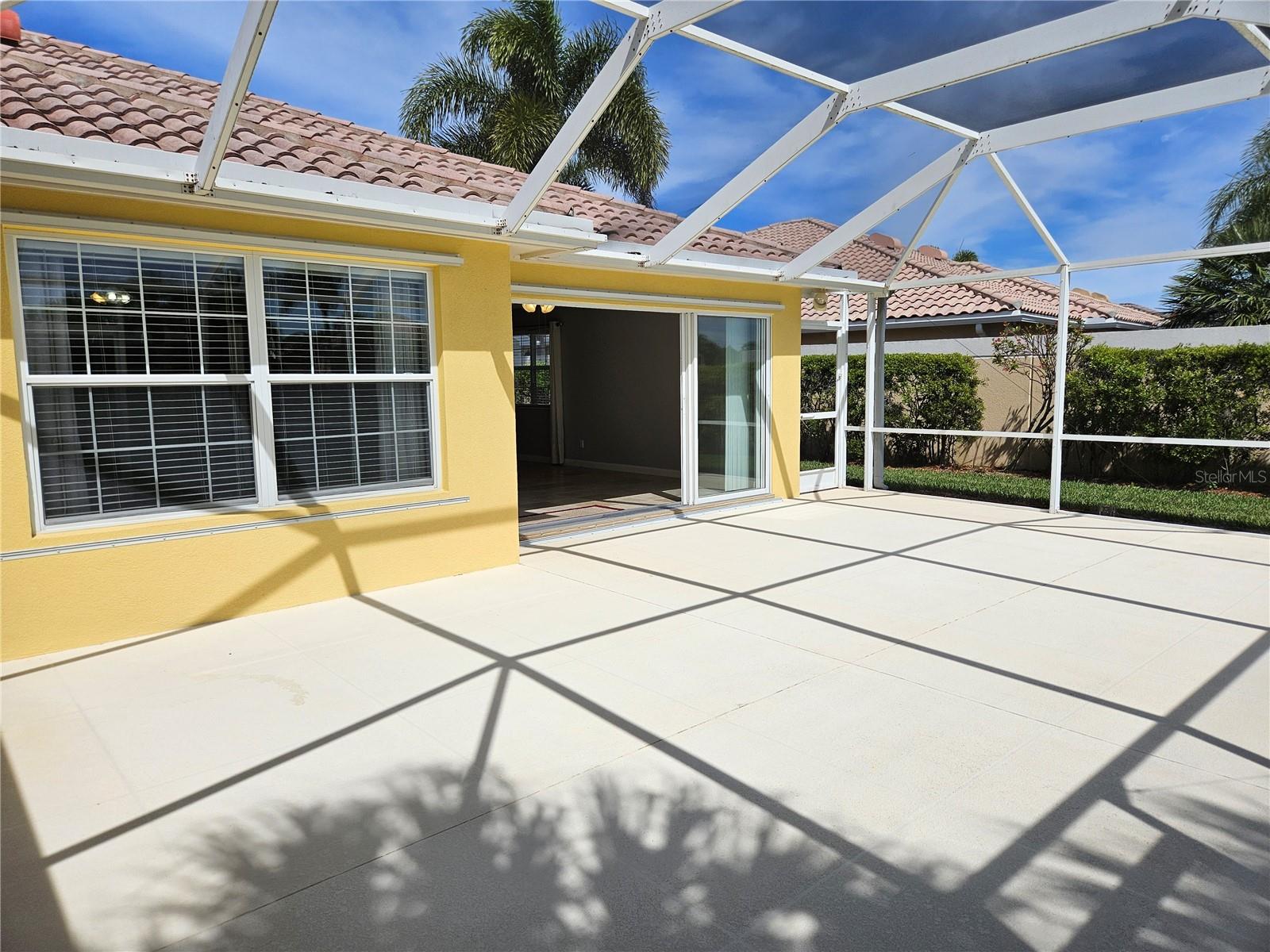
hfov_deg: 73.9
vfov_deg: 58.9
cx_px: 635
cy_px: 476
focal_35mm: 23
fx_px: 844
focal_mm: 5.4
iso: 25
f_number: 1.8
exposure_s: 1/3579
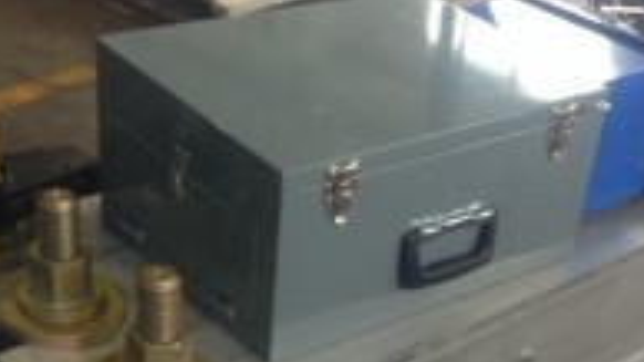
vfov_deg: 15.9
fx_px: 1263
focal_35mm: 74
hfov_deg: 28.5
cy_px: 389
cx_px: 415
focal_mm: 4.12
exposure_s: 1/20
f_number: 2.4
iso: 125
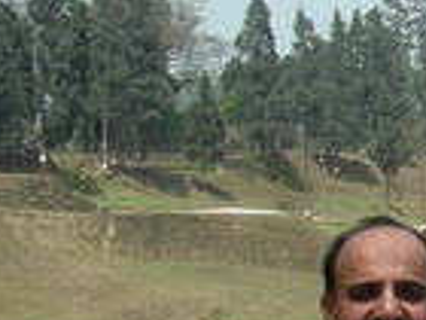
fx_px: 2006
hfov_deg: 11.1
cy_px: 317
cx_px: 815
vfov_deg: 9.1
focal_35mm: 163
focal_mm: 6.3
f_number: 4
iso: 50
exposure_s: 1/268
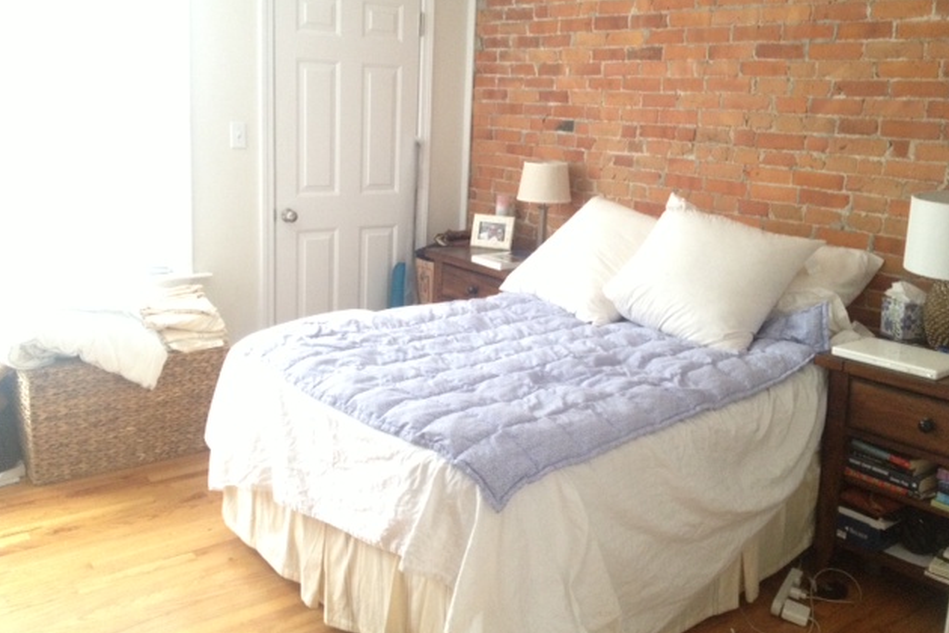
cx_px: 478
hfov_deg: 51.9
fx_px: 975
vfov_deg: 35.9
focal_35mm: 37
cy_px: 282
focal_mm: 4.28
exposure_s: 1/20
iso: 320
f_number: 2.4
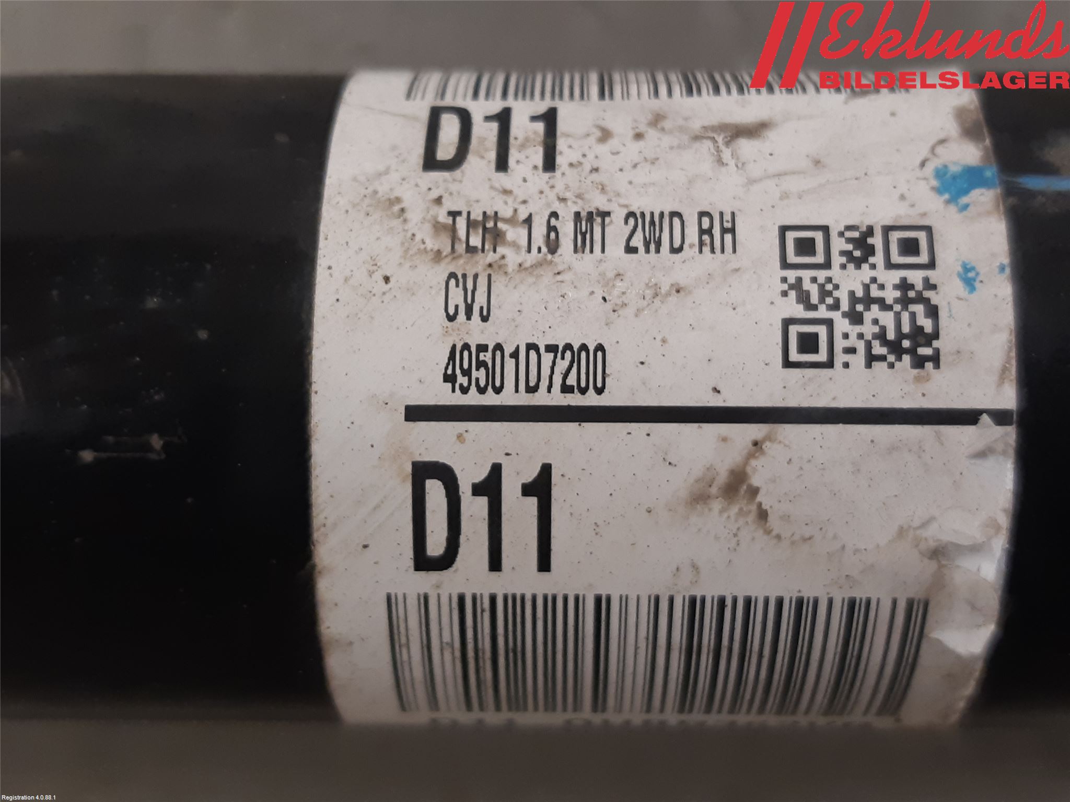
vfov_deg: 53.1
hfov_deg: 67.3
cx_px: 535
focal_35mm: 26
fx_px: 804
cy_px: 401
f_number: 1.7
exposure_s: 1/50
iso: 125
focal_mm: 3.93
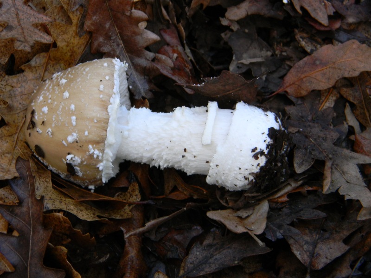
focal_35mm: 83
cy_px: 139
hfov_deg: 23.6
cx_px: 186
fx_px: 890
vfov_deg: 17.8
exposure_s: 1/30
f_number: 4.5
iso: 164
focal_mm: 15.1
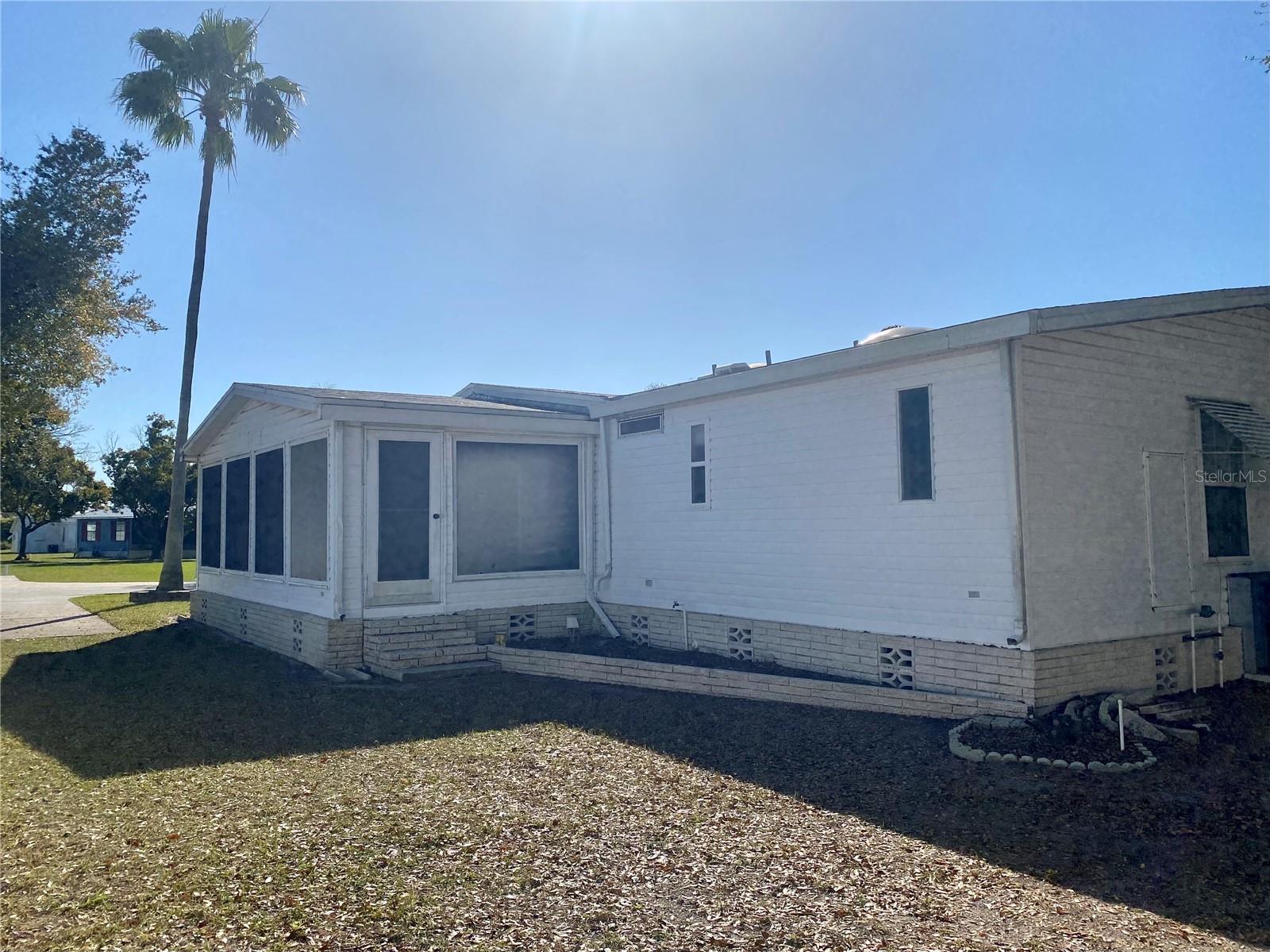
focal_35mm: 26
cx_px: 635
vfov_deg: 53.0
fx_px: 954
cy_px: 476
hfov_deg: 67.3
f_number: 1.8
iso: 32
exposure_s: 1/6757
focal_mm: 4.25
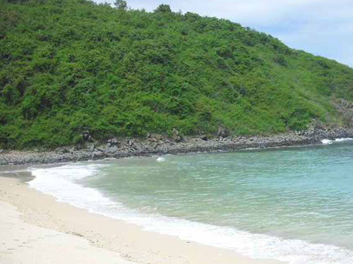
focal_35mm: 54
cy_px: 129
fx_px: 551
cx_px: 238
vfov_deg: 27.0
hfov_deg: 35.2
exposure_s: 1/320
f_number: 8
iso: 100
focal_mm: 6.2
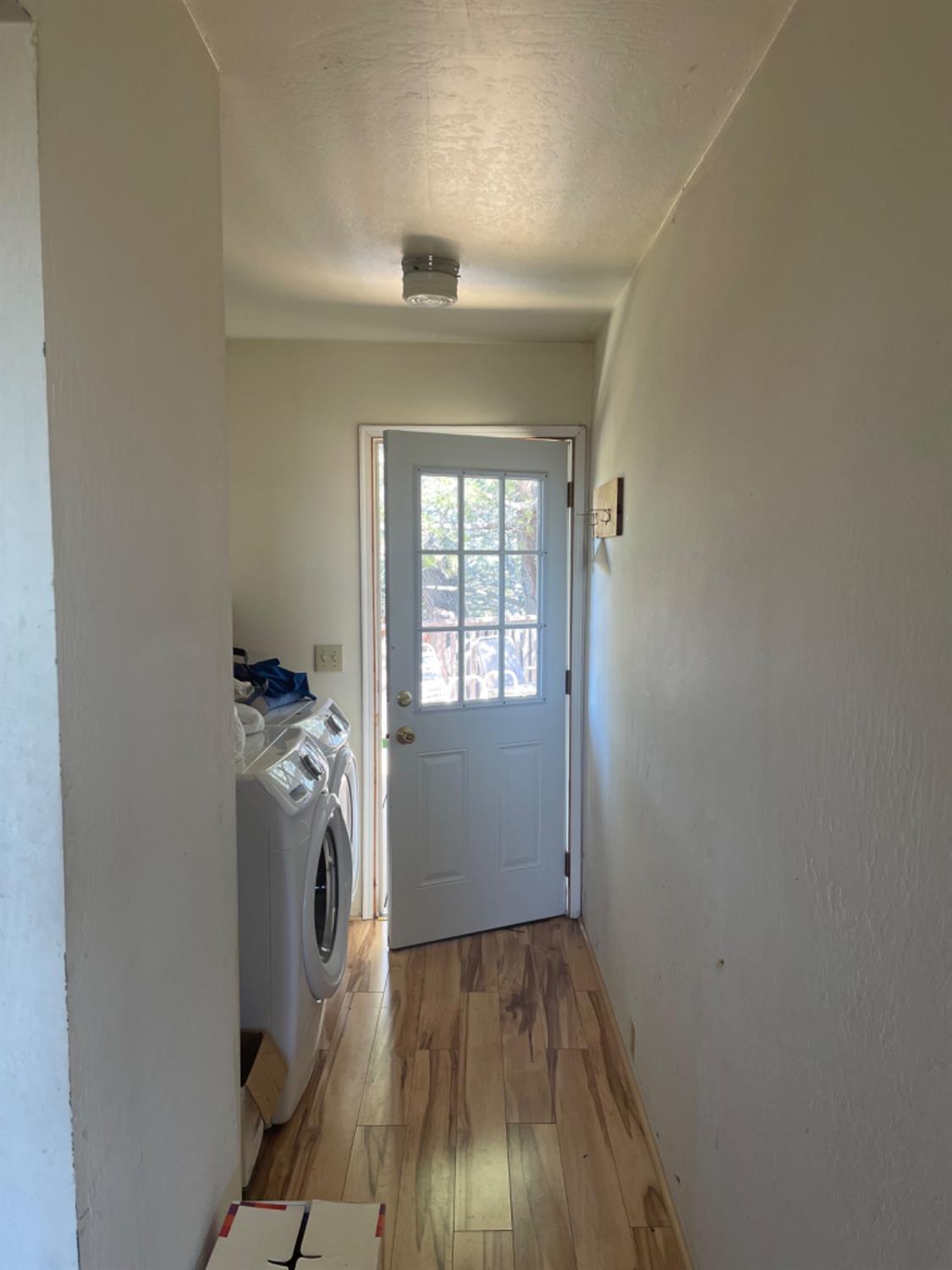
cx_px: 476
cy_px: 635
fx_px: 917
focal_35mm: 25
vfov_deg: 69.4
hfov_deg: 54.9
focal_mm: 5.1
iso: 125
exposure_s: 1/121
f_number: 1.6
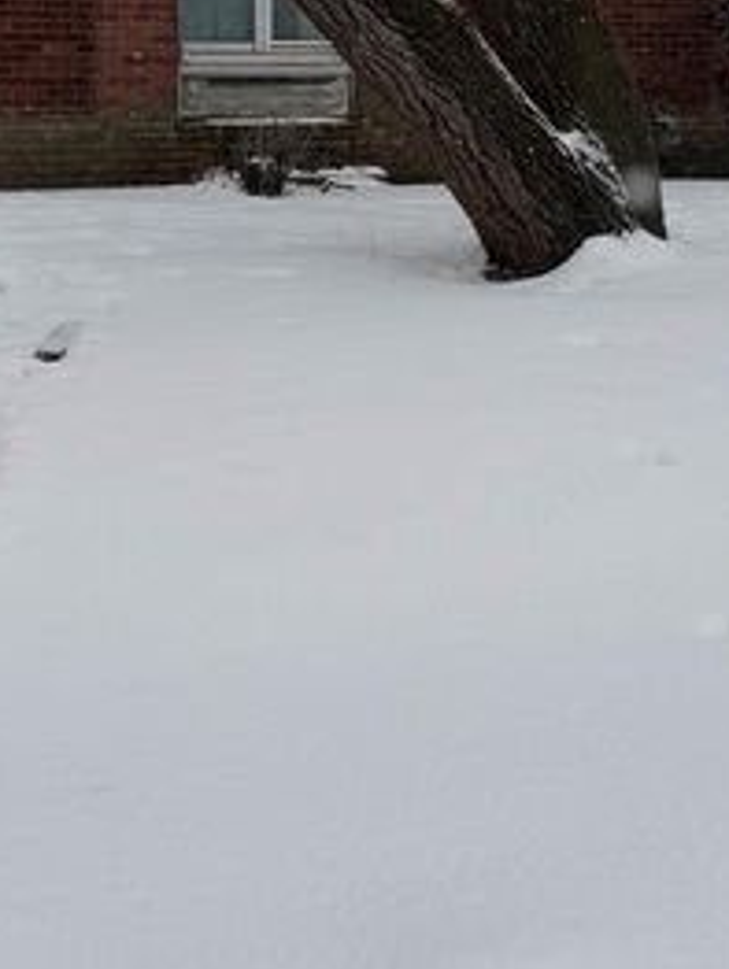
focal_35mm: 61
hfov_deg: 24.1
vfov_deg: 30.8
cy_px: 190
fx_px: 1710
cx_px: 403
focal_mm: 6.76
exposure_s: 1/3759
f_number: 1.78
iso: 80
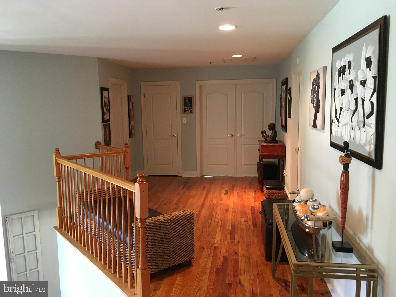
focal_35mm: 29
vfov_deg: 48.2
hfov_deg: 61.7
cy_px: 148
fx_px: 332
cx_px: 198
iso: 200
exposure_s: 1/24
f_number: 2.2
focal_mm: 4.15
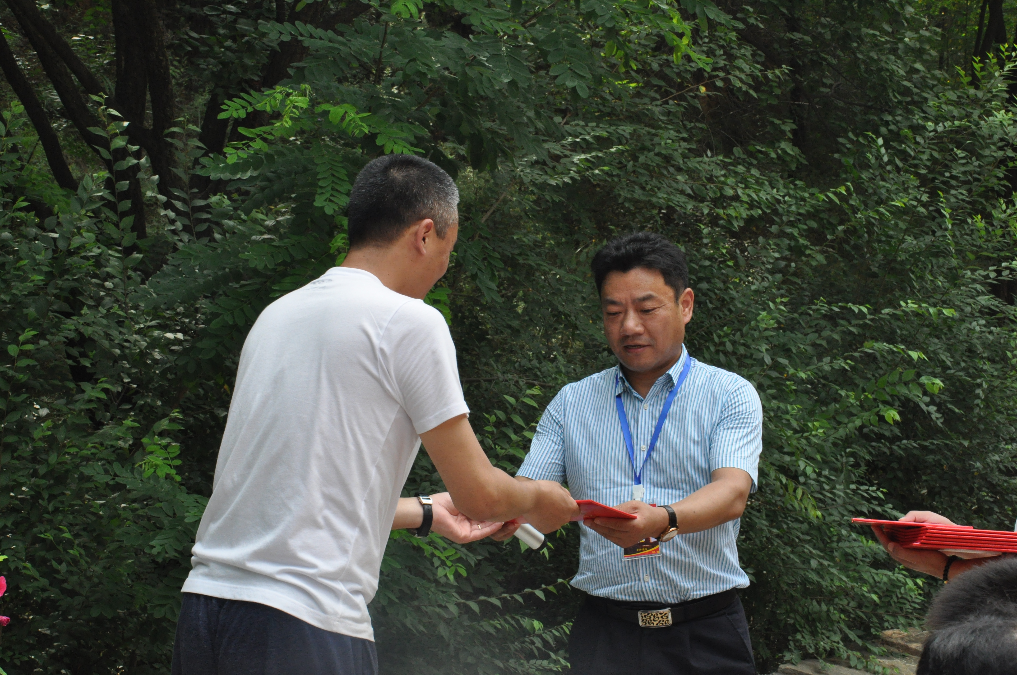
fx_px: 2201
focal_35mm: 78
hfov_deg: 26.0
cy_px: 338
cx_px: 508
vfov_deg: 17.4
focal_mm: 52
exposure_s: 1/250
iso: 1250
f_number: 16
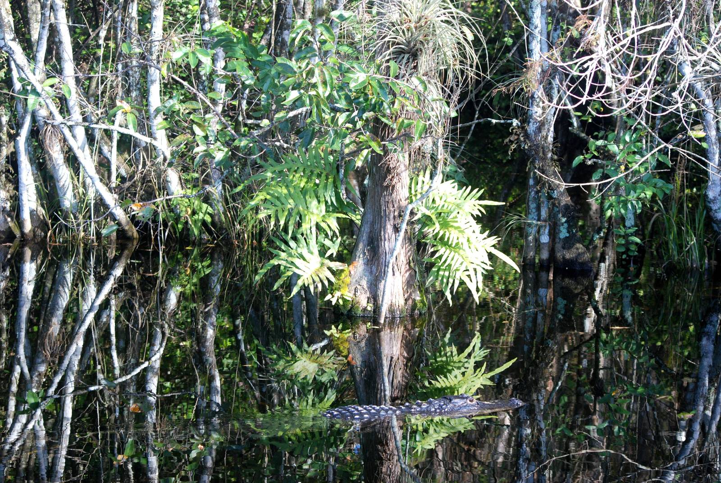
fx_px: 2105
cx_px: 360
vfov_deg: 13.1
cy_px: 242
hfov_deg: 19.4
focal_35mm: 105
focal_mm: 70
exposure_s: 1/160
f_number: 5.6
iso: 400
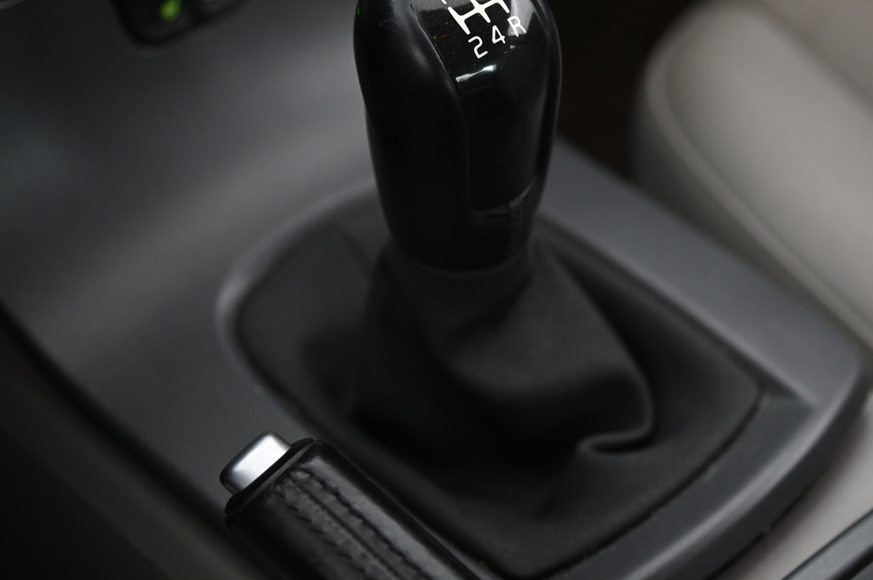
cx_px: 489
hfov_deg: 25.1
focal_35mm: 81
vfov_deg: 16.8
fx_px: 1962
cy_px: 179
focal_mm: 55
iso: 2000
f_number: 4
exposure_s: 1/15
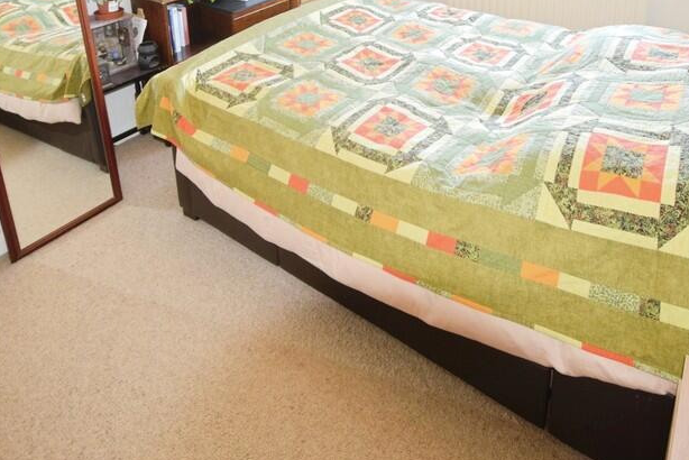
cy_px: 86
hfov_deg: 71.1
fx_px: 479
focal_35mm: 25
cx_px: 392
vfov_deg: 48.2
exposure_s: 1/80
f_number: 4.5
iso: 800
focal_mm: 10
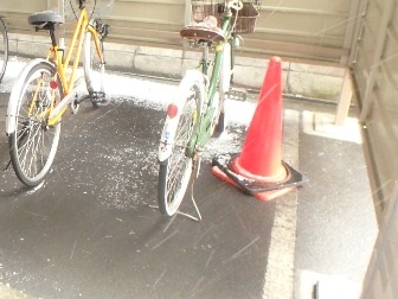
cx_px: 37
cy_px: 91
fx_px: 460
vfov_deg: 35.5
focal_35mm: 40
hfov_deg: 42.7
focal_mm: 3.7
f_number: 3.5
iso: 800
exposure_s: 1/20
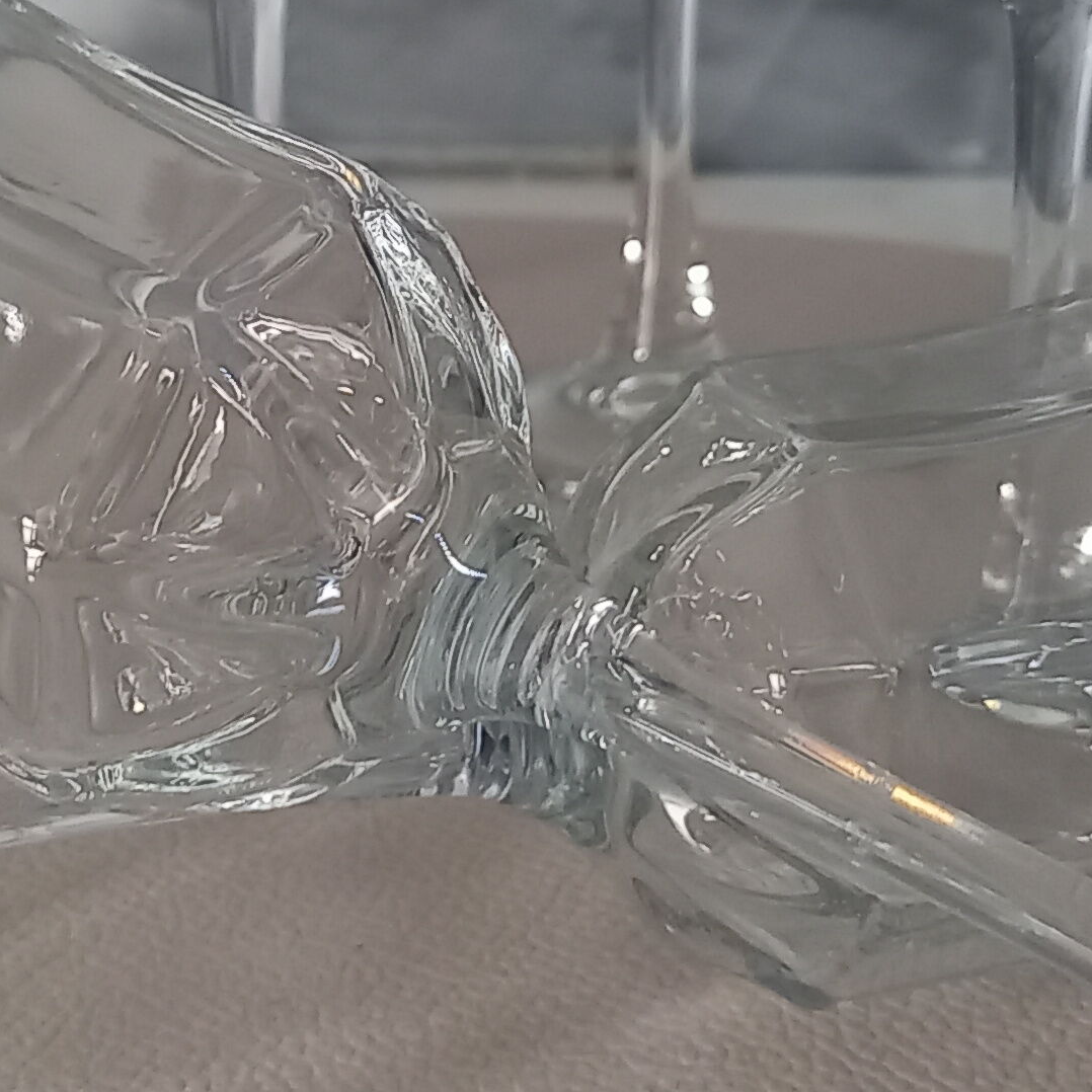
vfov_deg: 21.0
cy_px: 269
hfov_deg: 20.9
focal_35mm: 82
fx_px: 2927
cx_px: 258
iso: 640
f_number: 2
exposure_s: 1/25
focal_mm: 4.6
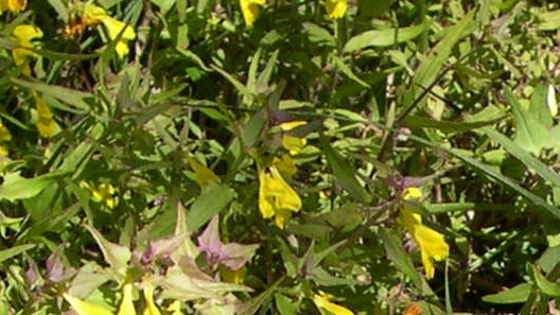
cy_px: 676
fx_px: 2643
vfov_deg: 6.6
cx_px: 746
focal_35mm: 178
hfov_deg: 11.7
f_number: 7.6
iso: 100
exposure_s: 1/108
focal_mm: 8
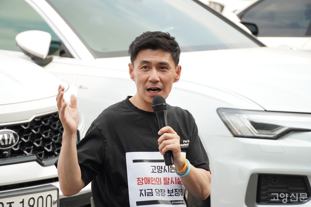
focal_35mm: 202
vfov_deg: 6.8
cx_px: 156
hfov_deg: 10.2
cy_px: 104
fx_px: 1749
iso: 200
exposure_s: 1/250
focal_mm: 135
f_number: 5.6
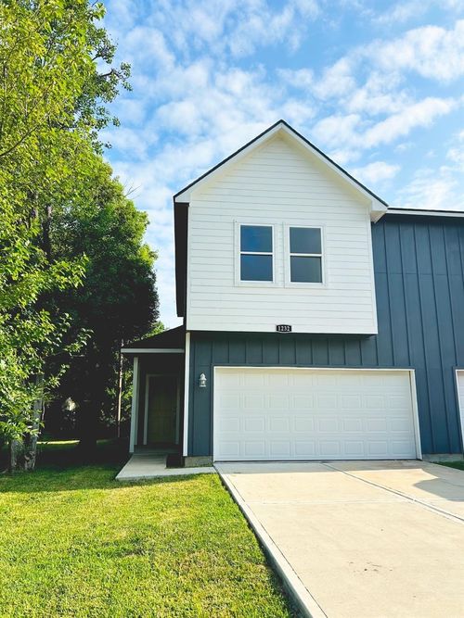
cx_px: 232
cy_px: 309
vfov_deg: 67.3
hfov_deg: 53.0
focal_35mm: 26
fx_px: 465
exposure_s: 1/3704
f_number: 1.5
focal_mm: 5.7
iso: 50
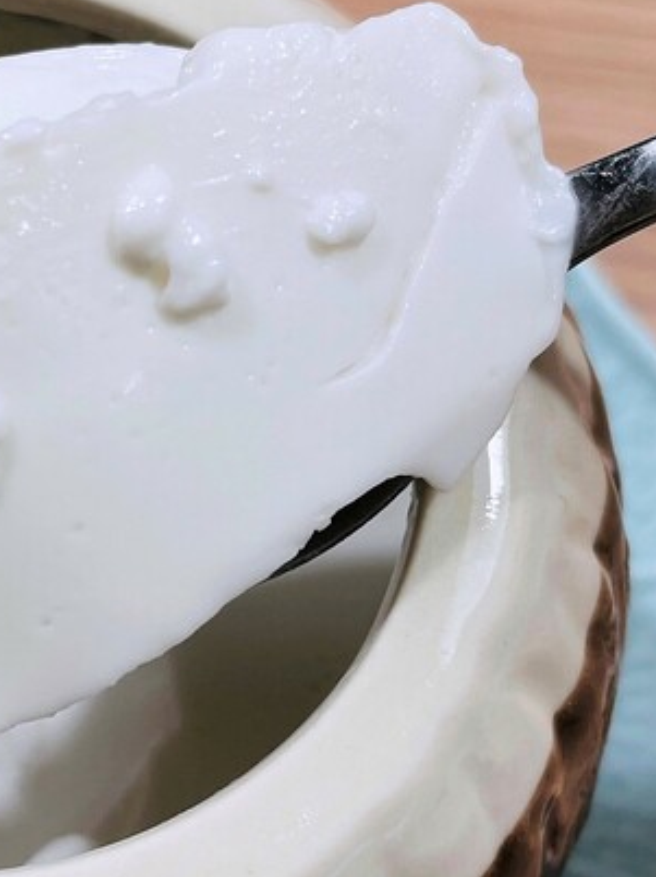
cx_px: 24
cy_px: 457
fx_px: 1391
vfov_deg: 35.0
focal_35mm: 55
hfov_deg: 25.4
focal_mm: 4.2
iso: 80
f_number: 1.6
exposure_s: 1/120
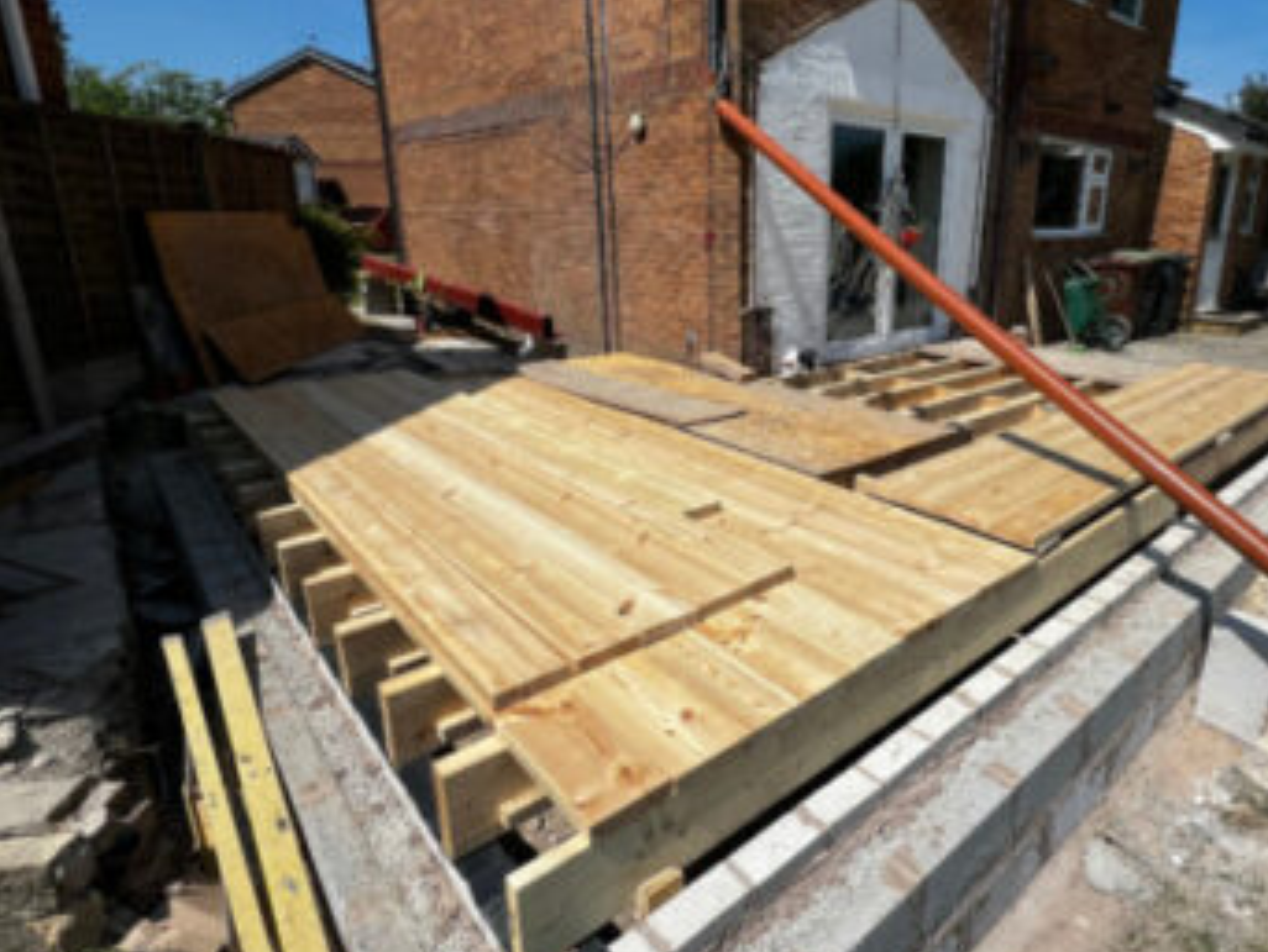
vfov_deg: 68.5
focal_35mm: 19
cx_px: 775
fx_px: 696
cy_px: 424
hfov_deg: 83.4
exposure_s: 1/3215
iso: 32
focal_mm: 1.57
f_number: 1.8
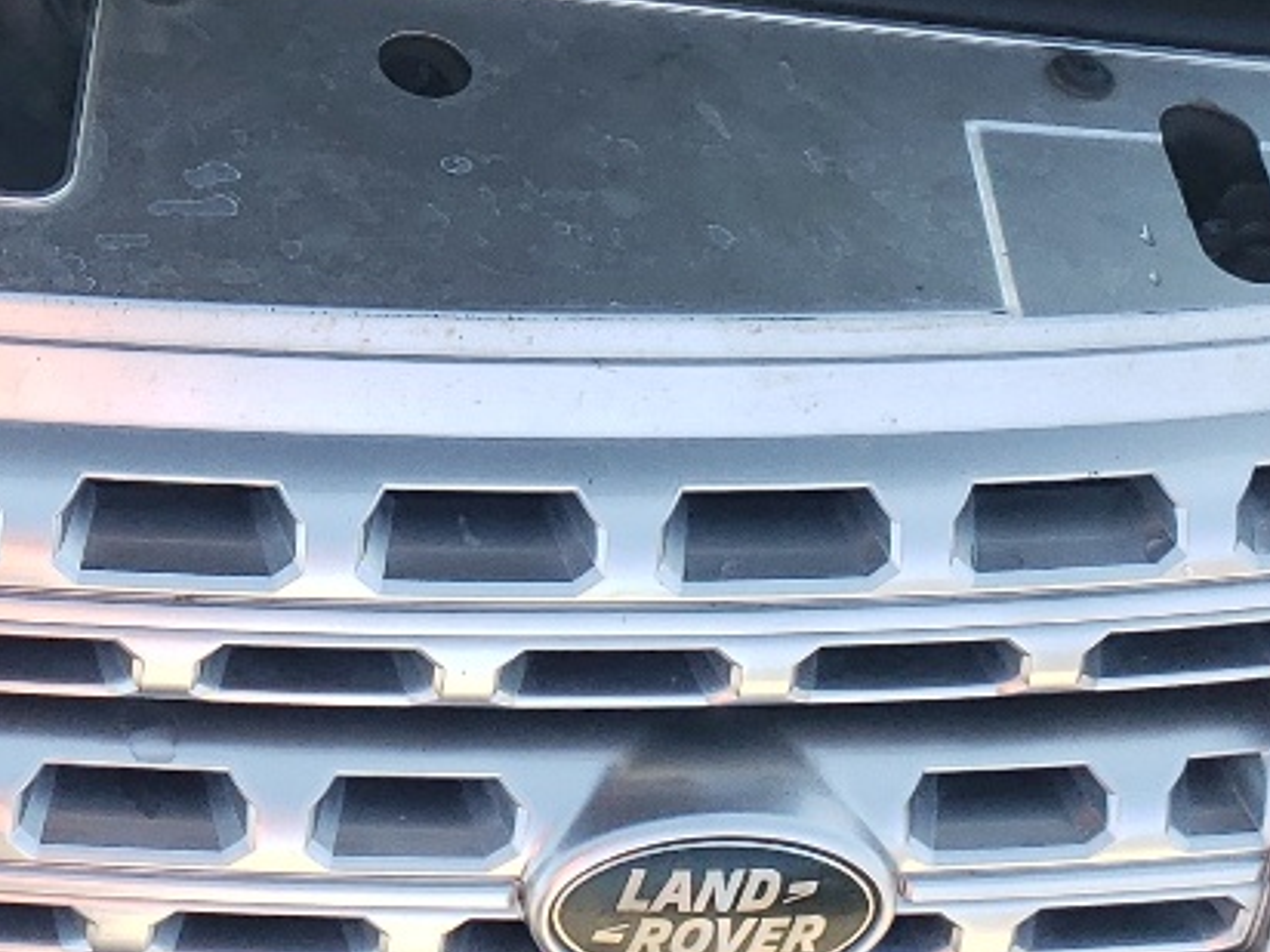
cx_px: -308
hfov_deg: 18.3
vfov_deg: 13.9
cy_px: -407
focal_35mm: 101
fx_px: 3706
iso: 50
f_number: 1.5
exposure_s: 1/500
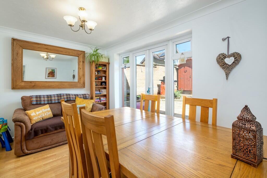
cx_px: 134
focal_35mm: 16
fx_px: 119
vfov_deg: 73.8
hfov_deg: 96.7
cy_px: 89
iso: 200
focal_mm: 10.5
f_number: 7.1
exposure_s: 1/30
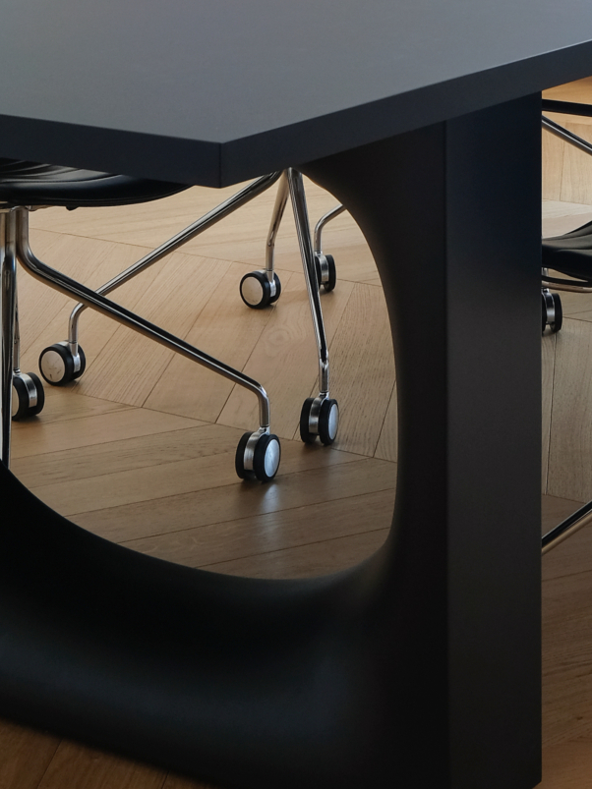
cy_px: -291
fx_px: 2167
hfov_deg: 15.4
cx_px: 548
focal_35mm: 95
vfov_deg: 18.9
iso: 200
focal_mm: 20.9
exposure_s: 1/40
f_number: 8
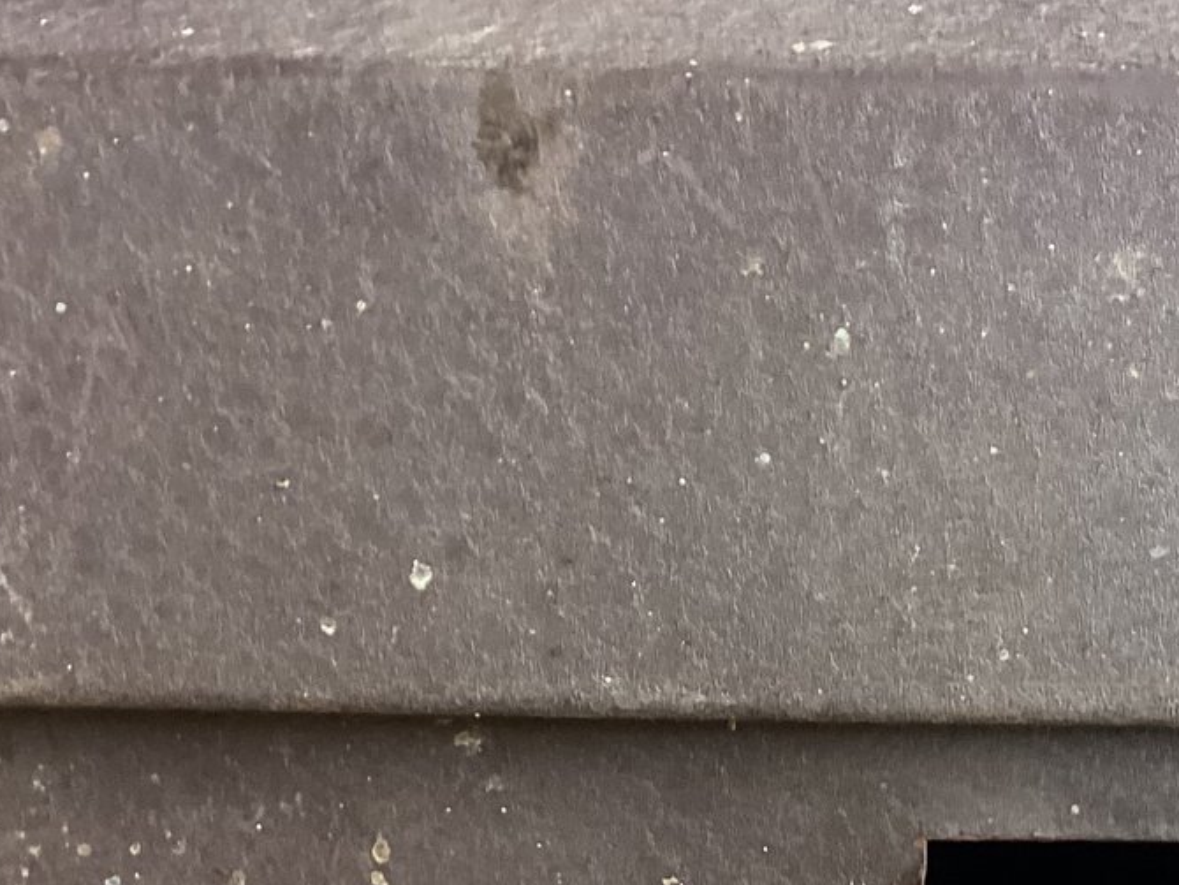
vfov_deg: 20.5
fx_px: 2385
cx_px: 1094
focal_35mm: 70
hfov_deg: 26.7
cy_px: 842
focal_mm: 3.3
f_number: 2.4
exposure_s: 1/60
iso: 125
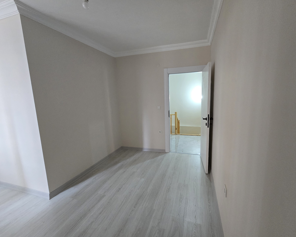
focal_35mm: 14
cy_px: 116
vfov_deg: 88.0
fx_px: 123
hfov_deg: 100.5
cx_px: 159
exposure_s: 1/50
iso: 500
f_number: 2.2
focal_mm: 2.2
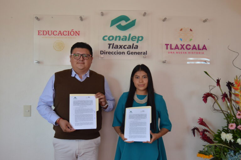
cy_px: 80
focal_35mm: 36
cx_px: 120
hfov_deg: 53.2
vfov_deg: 36.8
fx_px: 241
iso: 400
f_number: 4.5
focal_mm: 24
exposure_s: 1/80
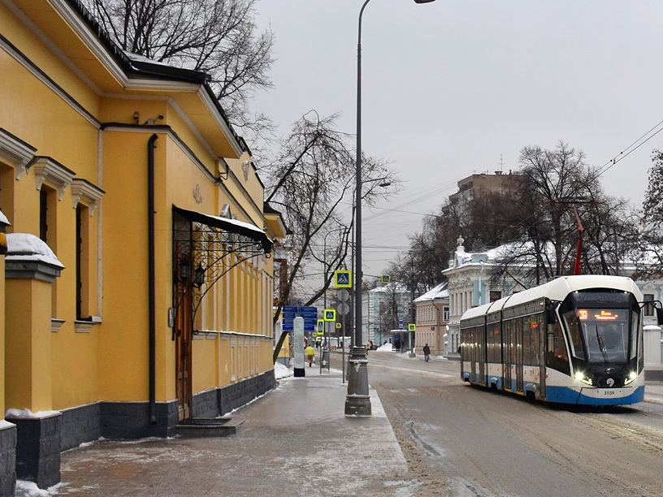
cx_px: 570
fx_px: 1166
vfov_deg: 24.1
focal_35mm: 61
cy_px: 231
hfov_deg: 30.6
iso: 800
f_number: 5.6
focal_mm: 23
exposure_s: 1/250
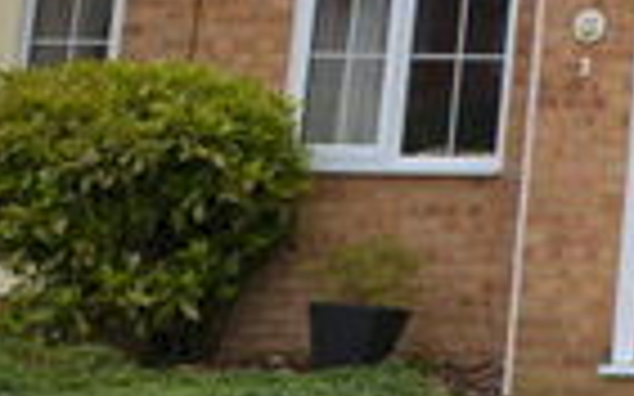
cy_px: -92
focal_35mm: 106
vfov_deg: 12.0
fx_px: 1831
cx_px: 1237
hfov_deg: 15.8
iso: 100
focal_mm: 14
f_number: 6.3
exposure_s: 1/200
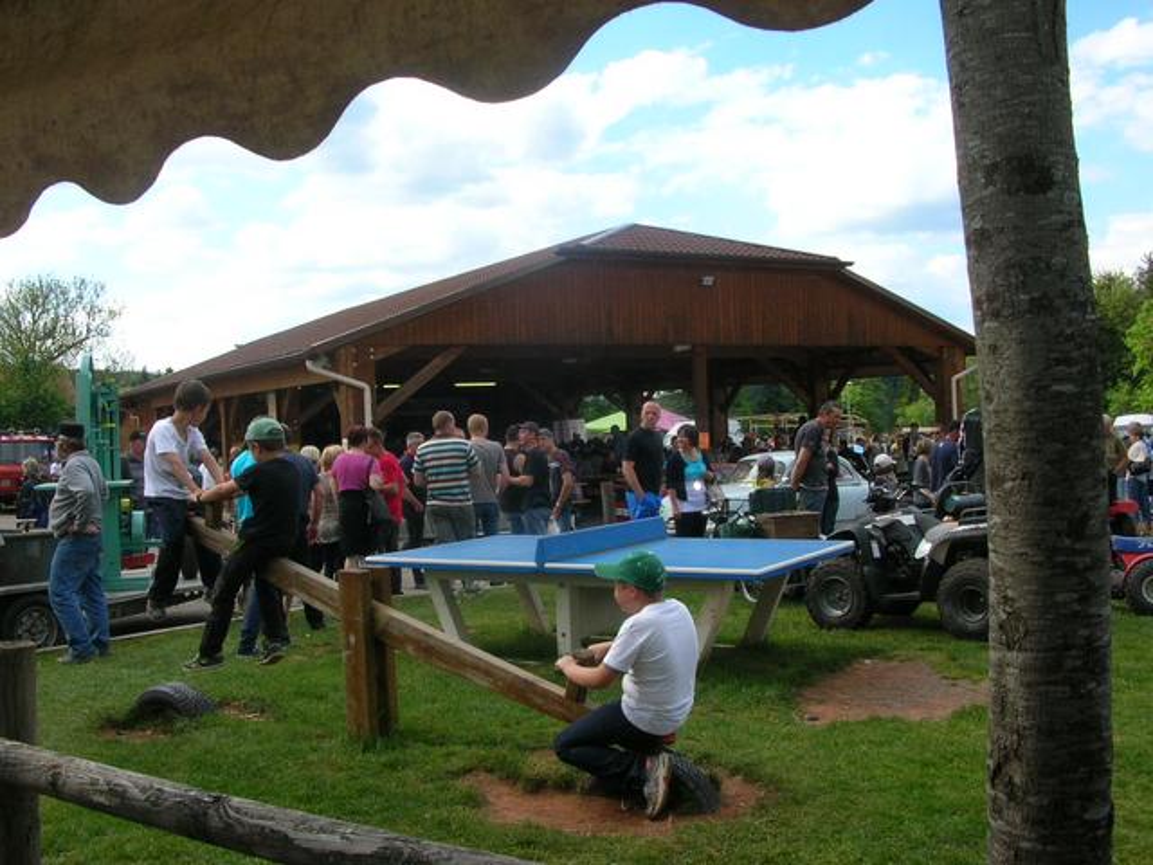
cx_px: 576
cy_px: 432
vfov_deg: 40.7
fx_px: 1166
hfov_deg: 52.6
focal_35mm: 35
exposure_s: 1/142
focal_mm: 5.8
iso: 50
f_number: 5.6
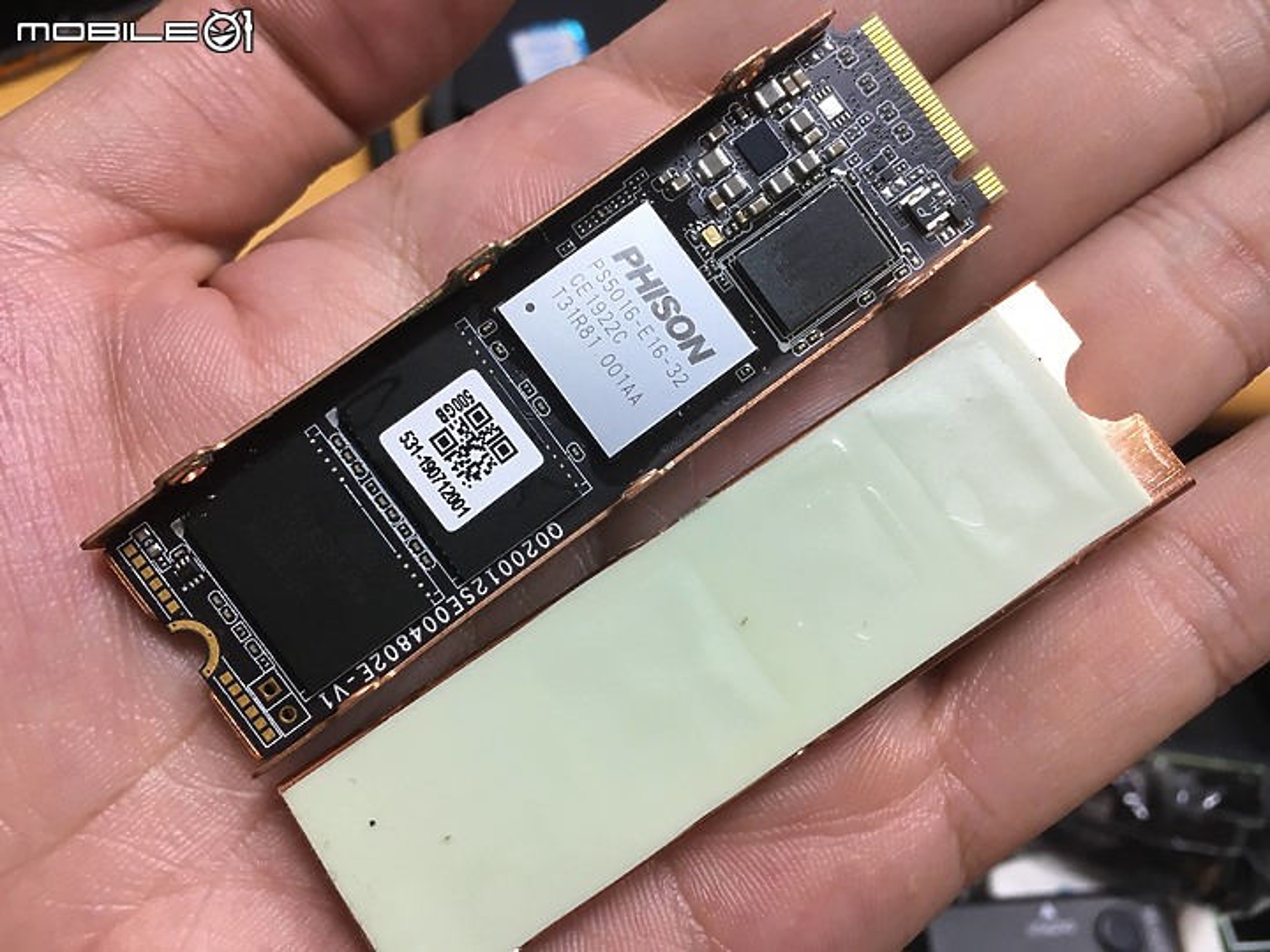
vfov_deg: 48.2
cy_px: 476
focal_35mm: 29
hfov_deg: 61.7
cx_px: 635
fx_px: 1064
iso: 50
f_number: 2.2
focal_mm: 4.15
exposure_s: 1/30
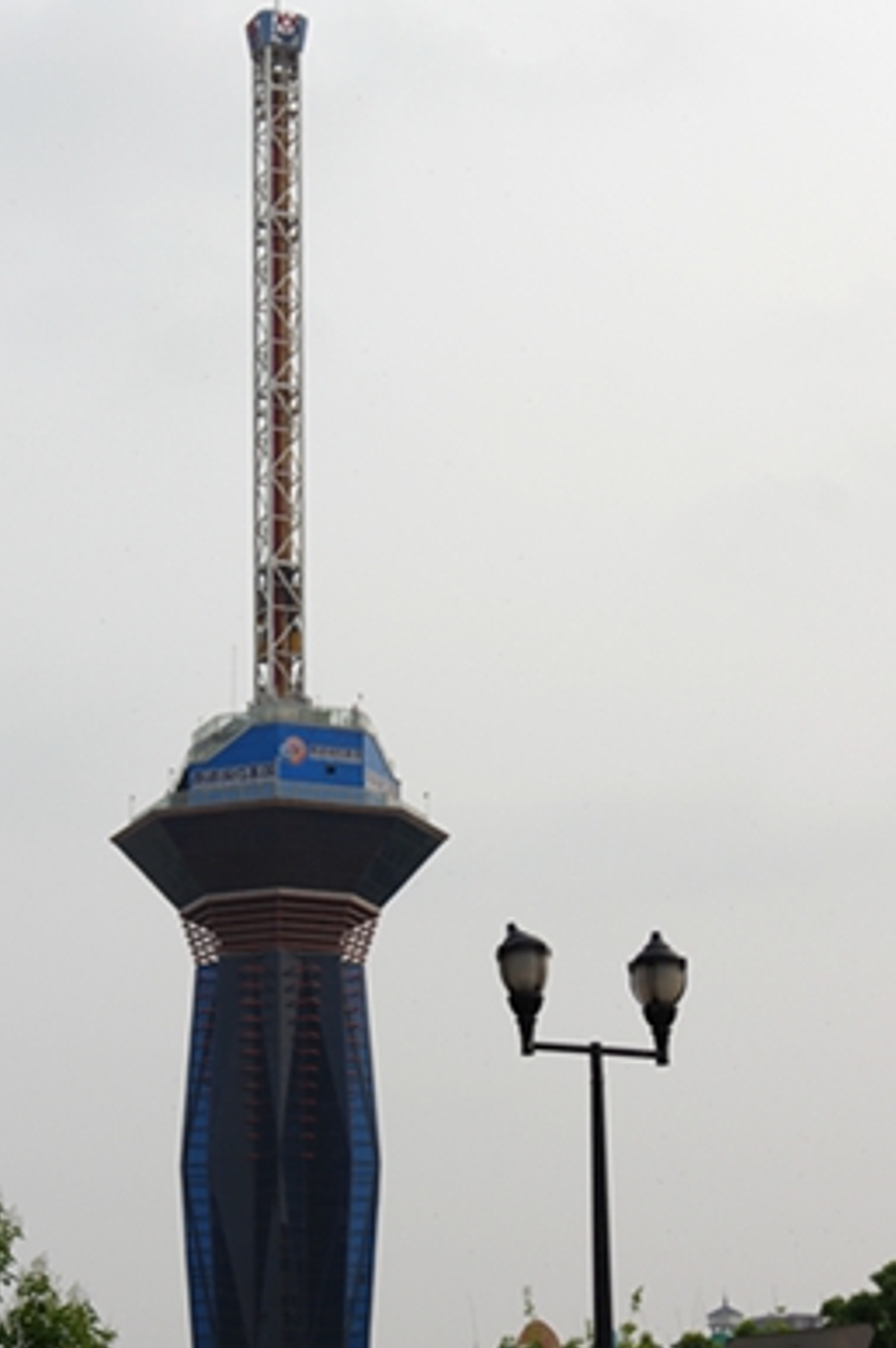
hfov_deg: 16.4
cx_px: 418
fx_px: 3104
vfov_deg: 24.5
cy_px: 690
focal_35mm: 83
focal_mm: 36
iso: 100
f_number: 9
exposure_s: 1/250
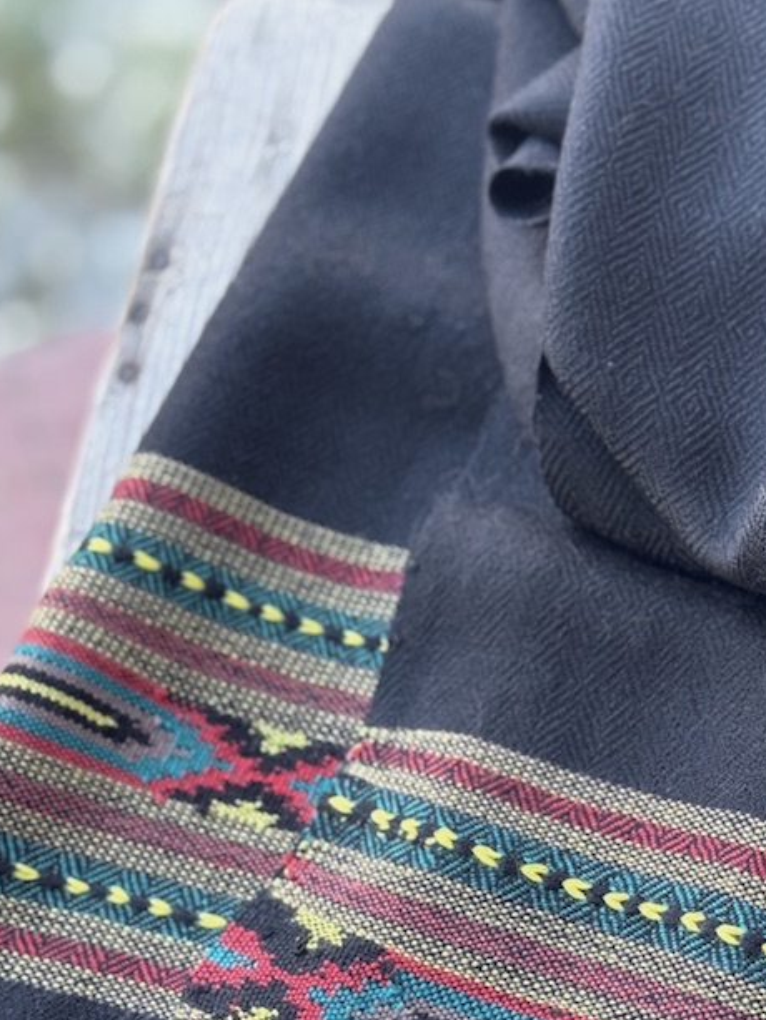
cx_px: 477
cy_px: 825
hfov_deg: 18.9
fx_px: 2301
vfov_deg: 24.6
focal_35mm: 78
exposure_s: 1/77
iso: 100
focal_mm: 6.76
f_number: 1.78
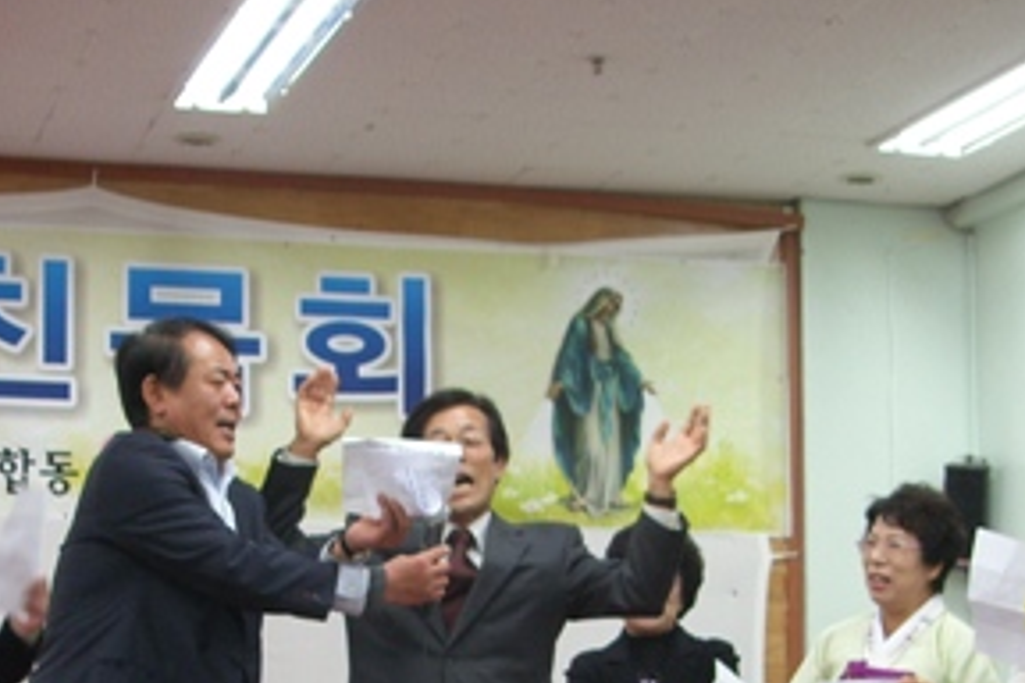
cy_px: 768
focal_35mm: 104
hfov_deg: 19.6
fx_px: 2961
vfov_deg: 12.9
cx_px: 477
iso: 100
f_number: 2.5
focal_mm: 11.5
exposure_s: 1/30
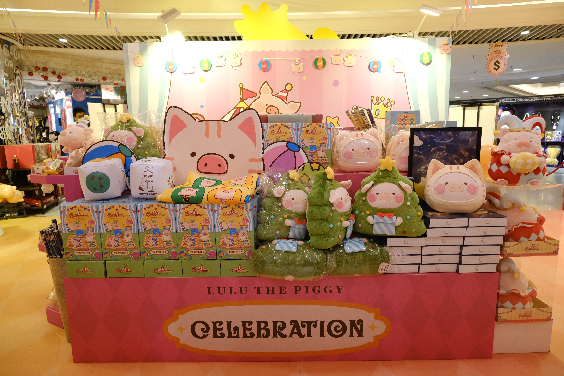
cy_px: 188
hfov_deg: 76.1
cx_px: 282
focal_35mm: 23
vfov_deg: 55.1
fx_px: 360
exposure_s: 1/110
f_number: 5
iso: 2000
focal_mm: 15
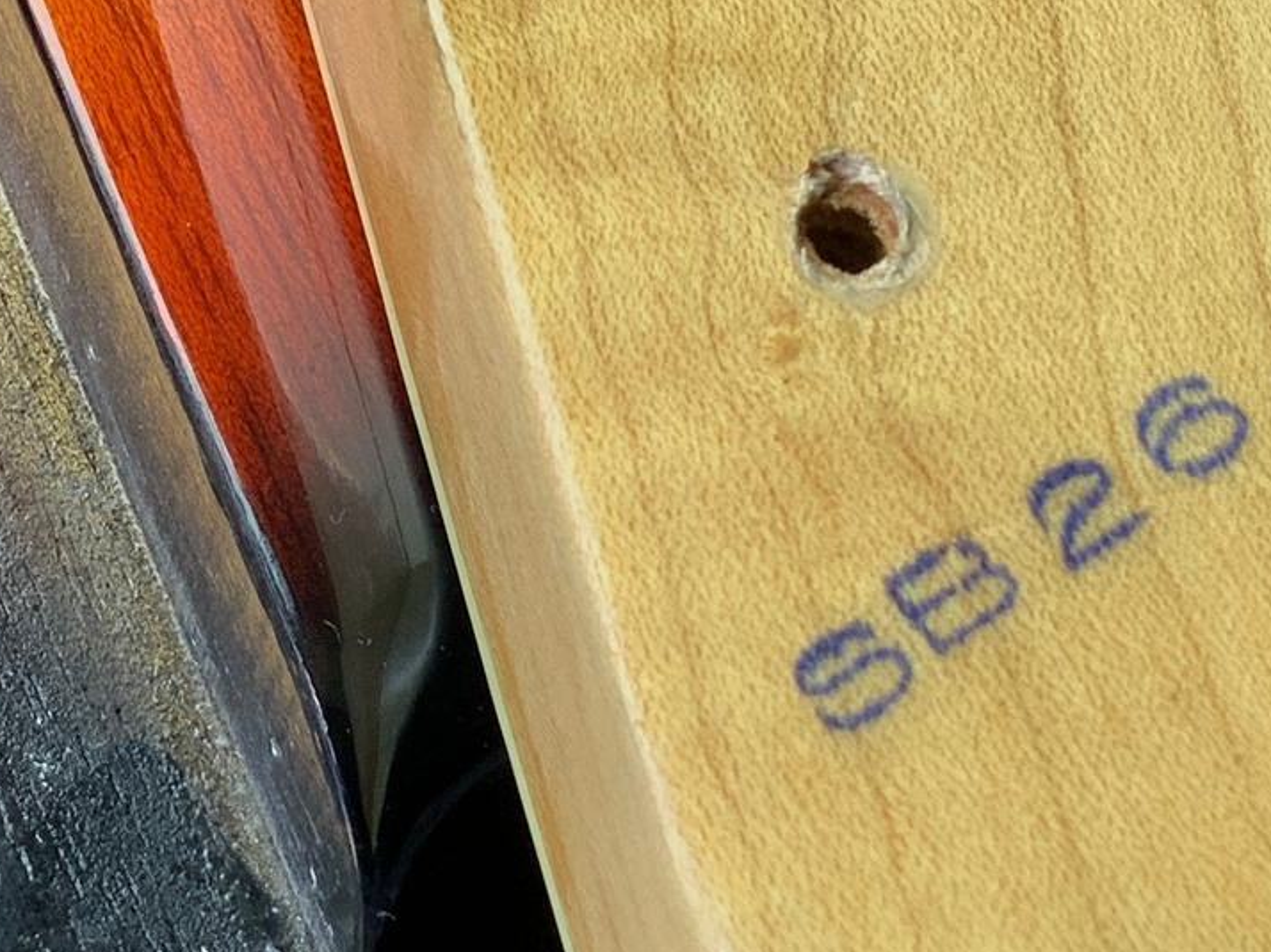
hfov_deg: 18.7
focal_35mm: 104
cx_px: 201
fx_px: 3817
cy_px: 278
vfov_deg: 14.2
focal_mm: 3
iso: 64
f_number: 1.8
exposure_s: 1/60
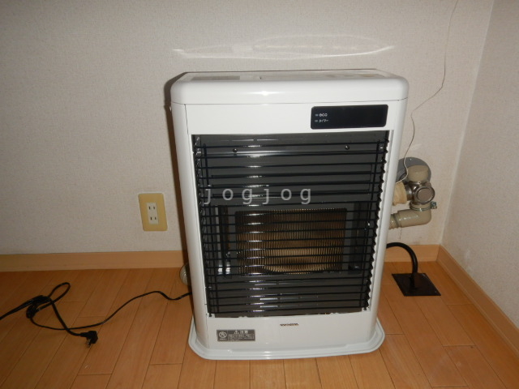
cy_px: 194
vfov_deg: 56.8
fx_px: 360
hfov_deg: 71.6
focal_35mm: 24
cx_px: 260
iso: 200
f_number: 2.8
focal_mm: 4.3
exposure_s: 1/30
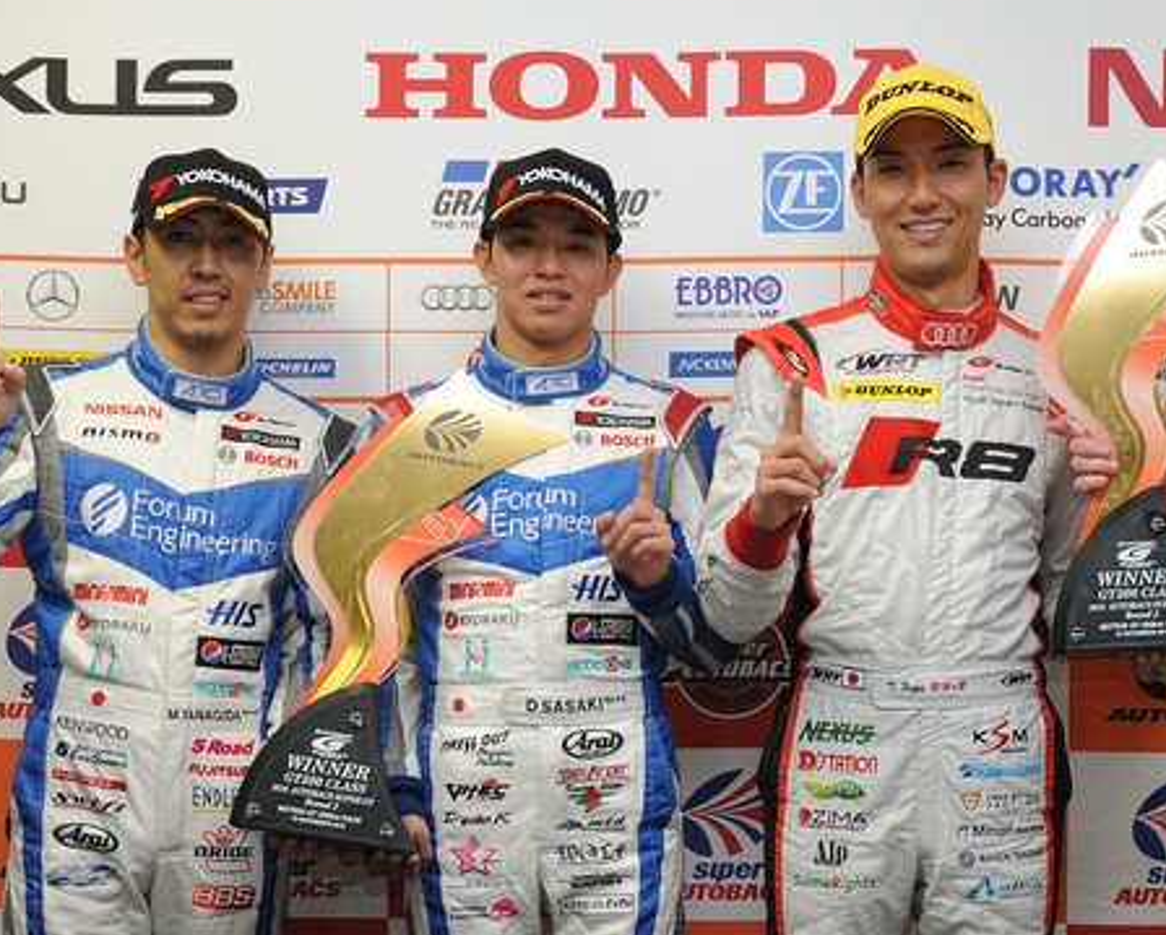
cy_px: 456
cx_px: 755
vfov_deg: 15.7
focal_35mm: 98
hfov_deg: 19.5
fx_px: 3384
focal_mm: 65
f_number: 6.7
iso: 800
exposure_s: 1/60
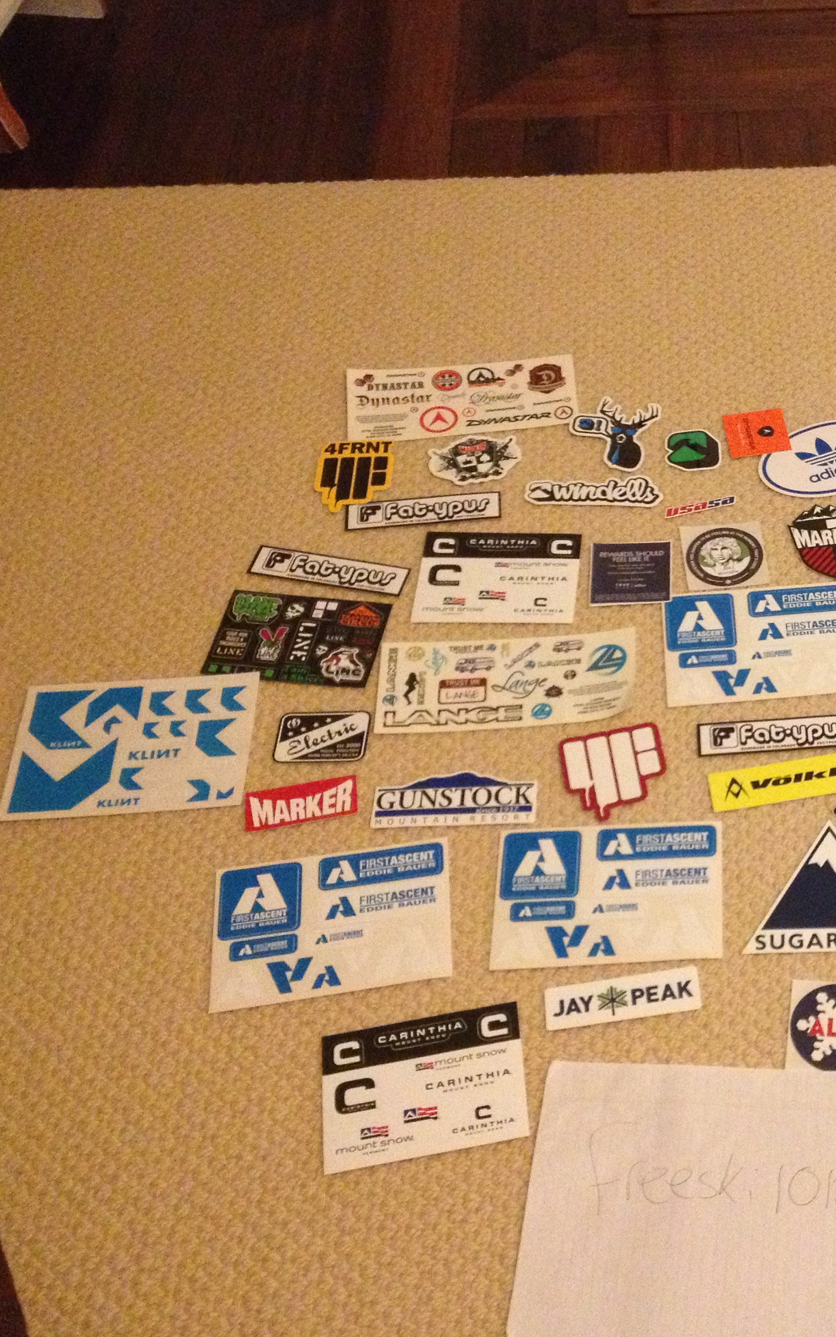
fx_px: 1822
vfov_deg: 40.3
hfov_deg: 24.6
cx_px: 835
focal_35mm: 50
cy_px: 669
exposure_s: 1/15
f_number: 2.4
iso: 640
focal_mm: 4.28
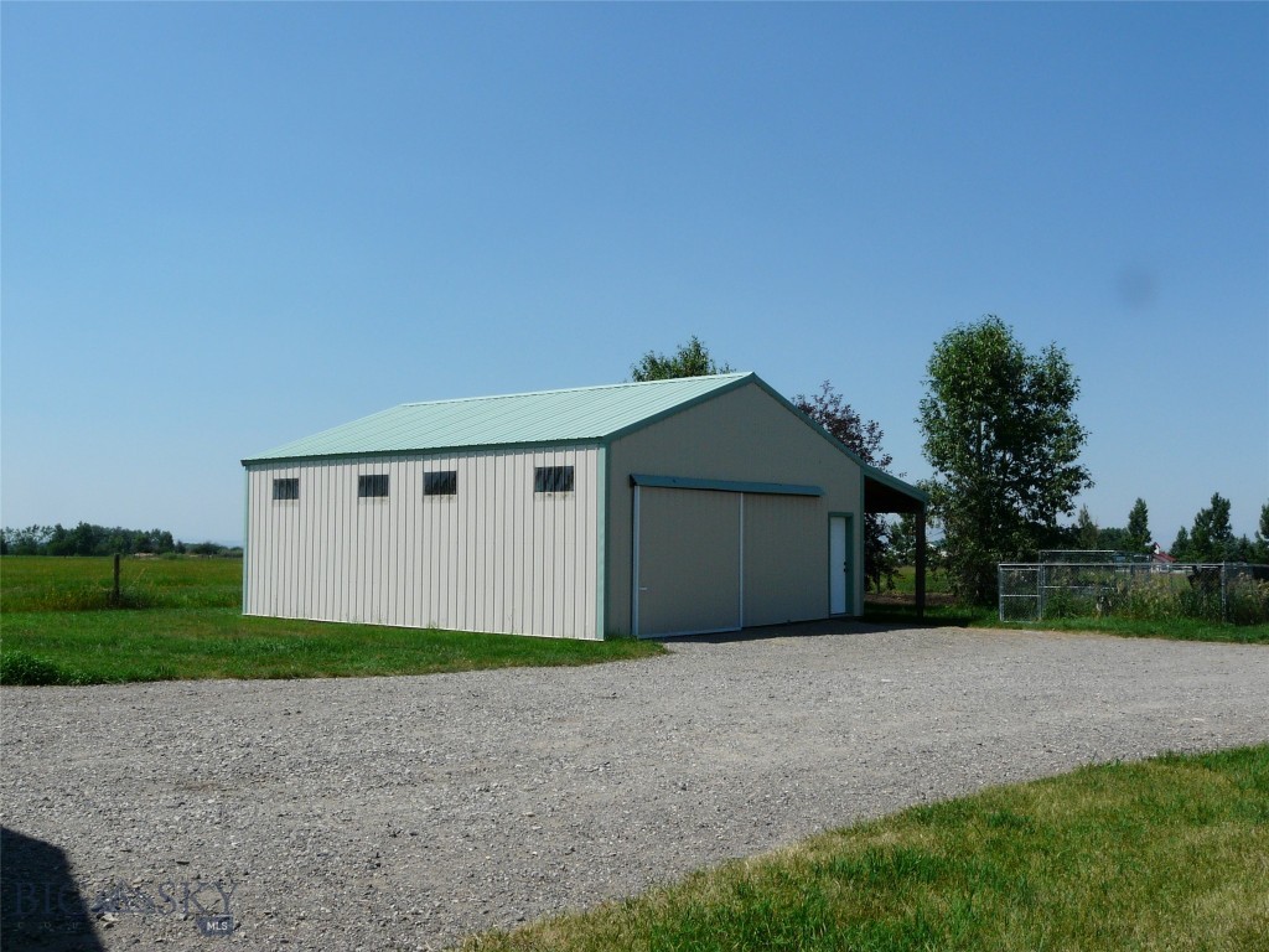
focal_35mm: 34
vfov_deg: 41.8
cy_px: 476
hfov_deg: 54.0
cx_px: 634
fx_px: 1246
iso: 100
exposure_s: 1/400
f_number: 7.1
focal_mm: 5.6
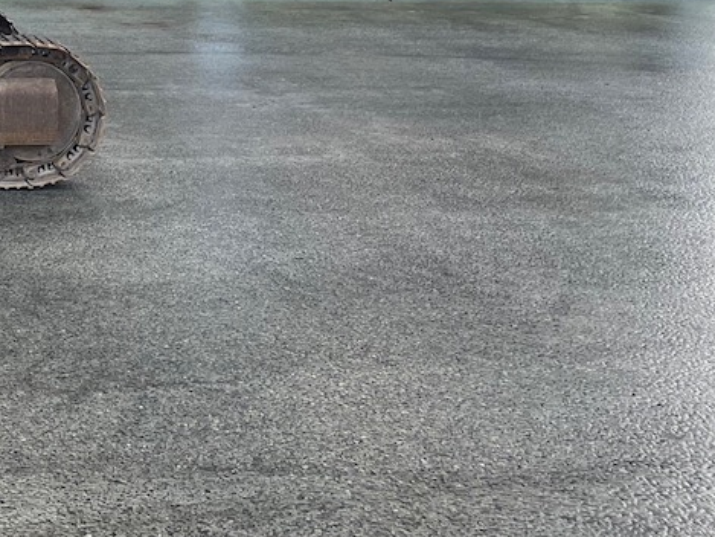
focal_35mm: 71
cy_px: -133
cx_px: -123
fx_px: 1467
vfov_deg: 19.4
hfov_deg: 24.9
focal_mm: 4.2
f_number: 1.6
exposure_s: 1/121
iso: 40
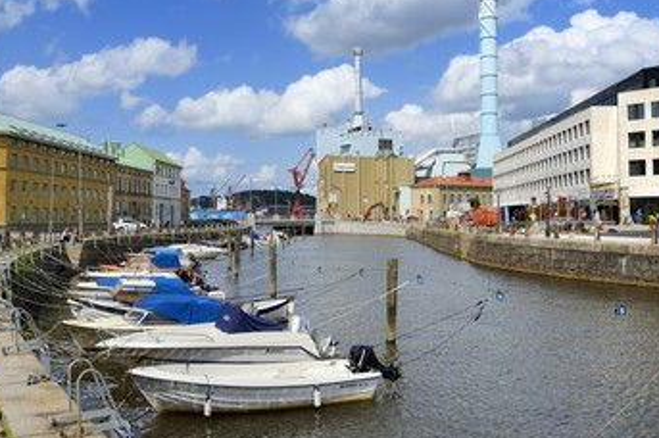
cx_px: 284
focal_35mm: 38
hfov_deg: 50.6
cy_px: 196
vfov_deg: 35.0
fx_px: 695
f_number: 16
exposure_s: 1/320
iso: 200
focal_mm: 31
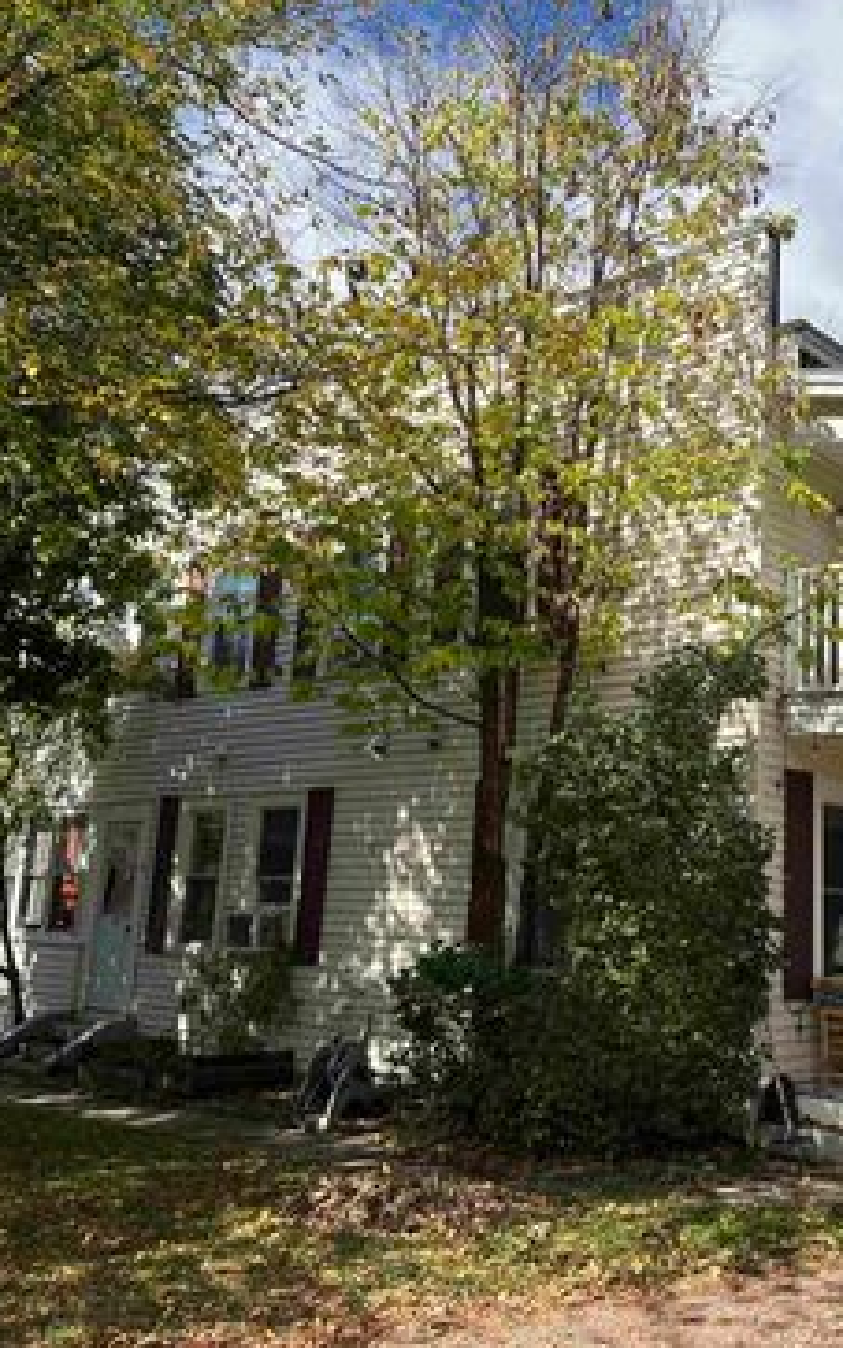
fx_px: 1286
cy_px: 655
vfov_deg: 55.3
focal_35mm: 35
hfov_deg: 35.2
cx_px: 668
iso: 80
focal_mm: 6.86
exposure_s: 1/2967
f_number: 1.78
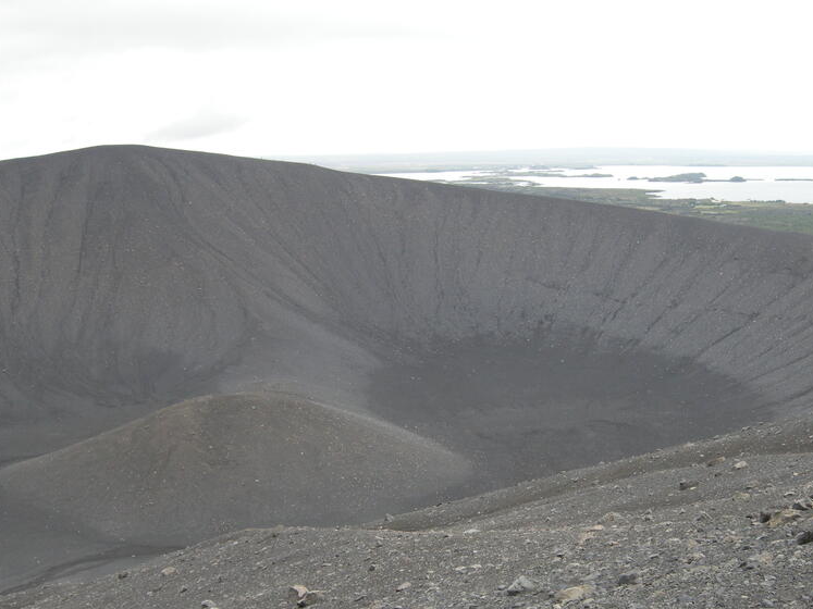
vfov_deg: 30.0
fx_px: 1127
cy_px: 409
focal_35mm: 48
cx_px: 480
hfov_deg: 39.5
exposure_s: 1/174
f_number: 4.3
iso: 100
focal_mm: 7.5
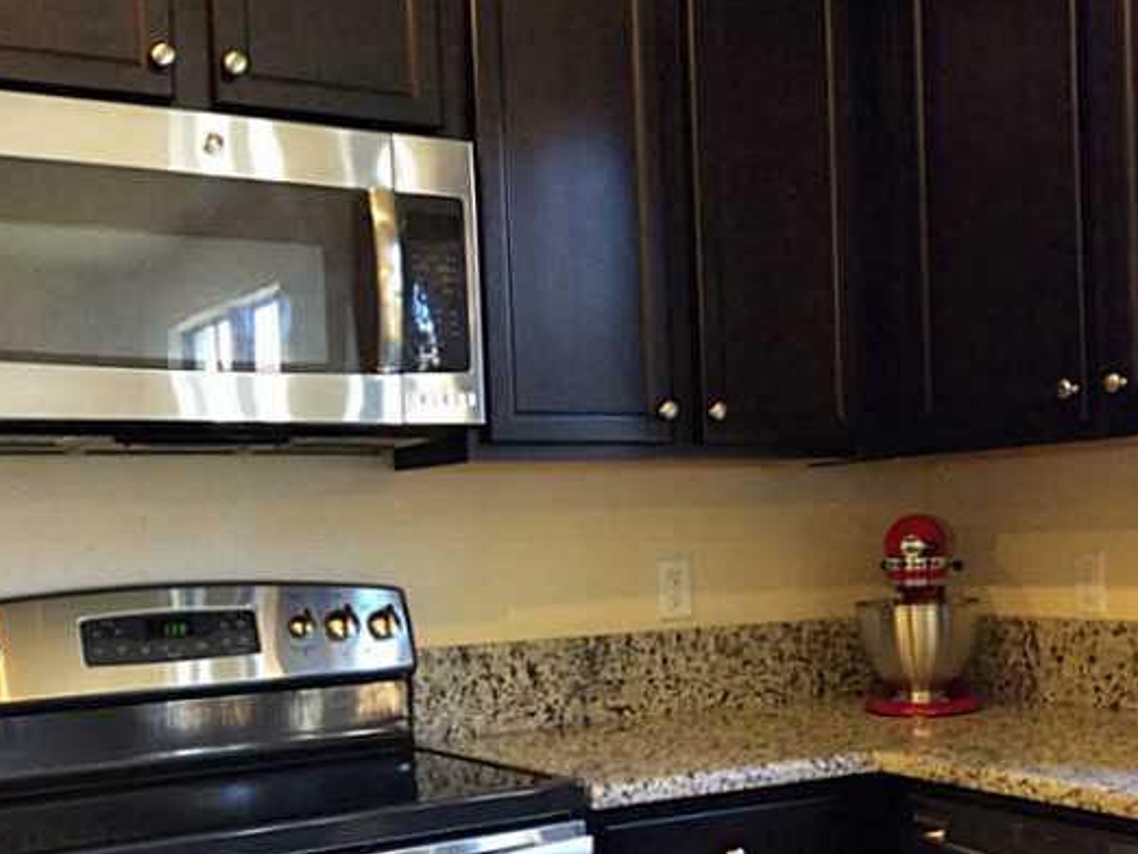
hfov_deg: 38.8
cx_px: 674
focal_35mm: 49
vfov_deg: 29.6
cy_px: 542
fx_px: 1612
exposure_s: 1/24
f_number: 2.4
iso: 200
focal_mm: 3.3
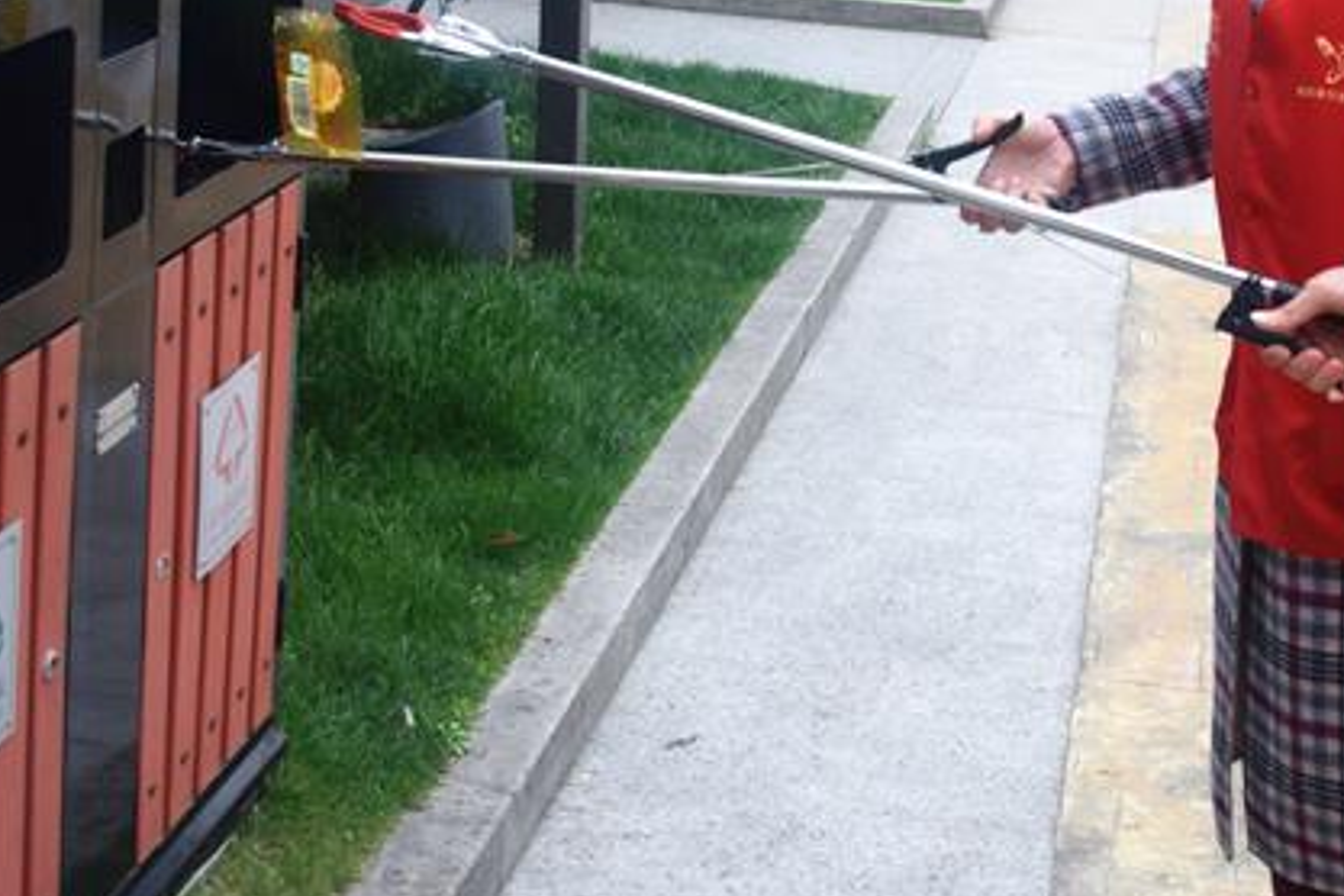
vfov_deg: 18.8
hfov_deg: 27.6
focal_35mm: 72
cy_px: 187
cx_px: 1044
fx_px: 2688
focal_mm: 20
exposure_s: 1/100
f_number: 5
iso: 400
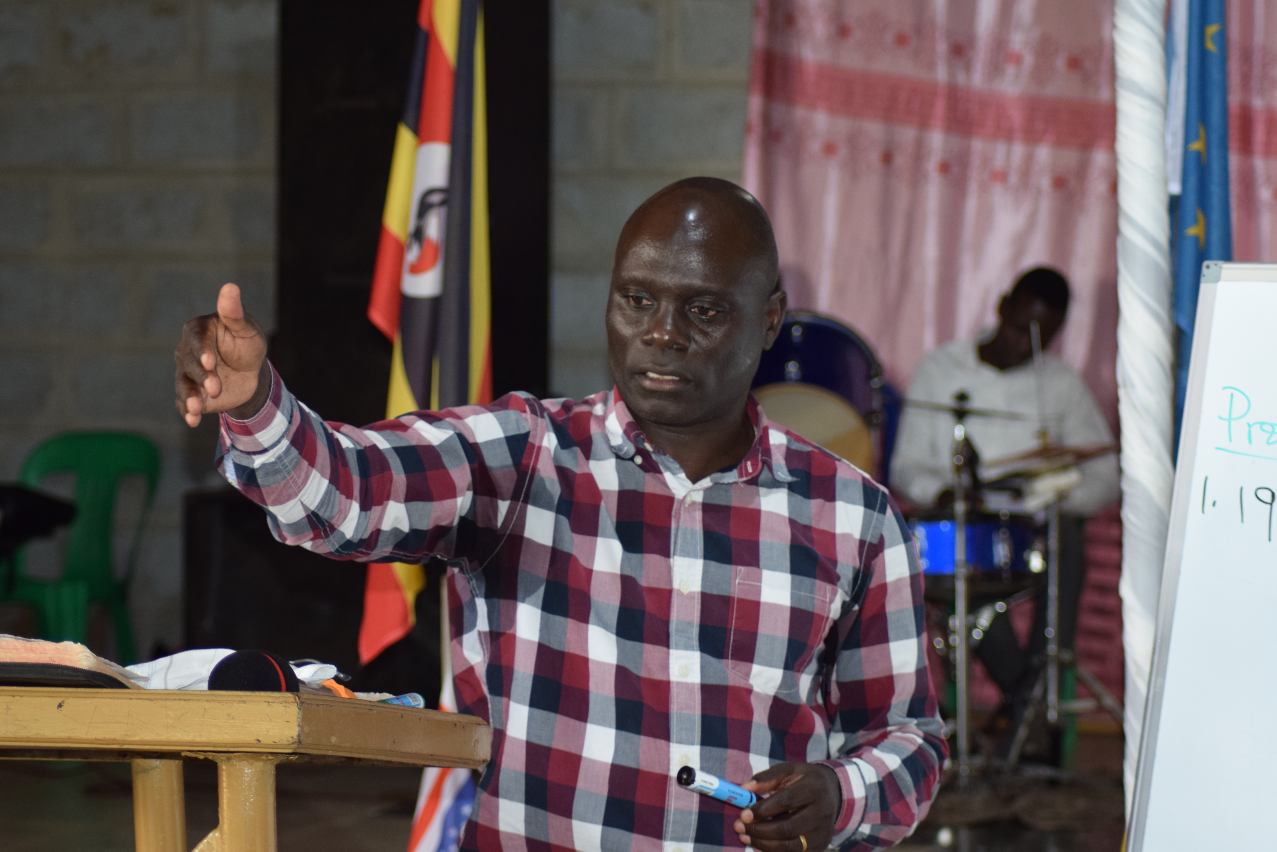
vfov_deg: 13.0
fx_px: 3725
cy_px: 426
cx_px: 638
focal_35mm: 105
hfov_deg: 19.5
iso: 800
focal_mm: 70
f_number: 4
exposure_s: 1/60
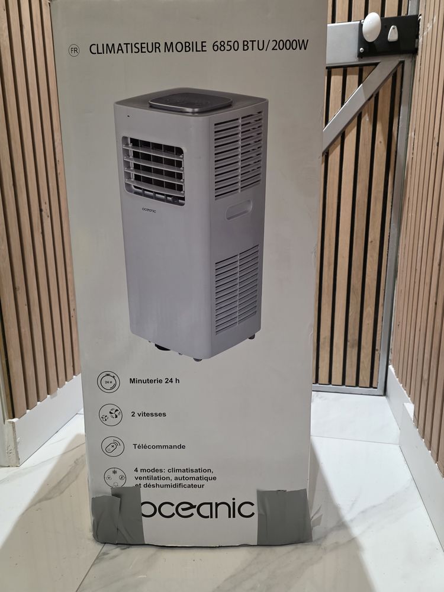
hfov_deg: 58.9
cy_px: 296
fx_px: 393
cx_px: 222
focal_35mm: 23
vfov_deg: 73.9
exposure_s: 1/100
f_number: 1.7
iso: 640
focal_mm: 6.3
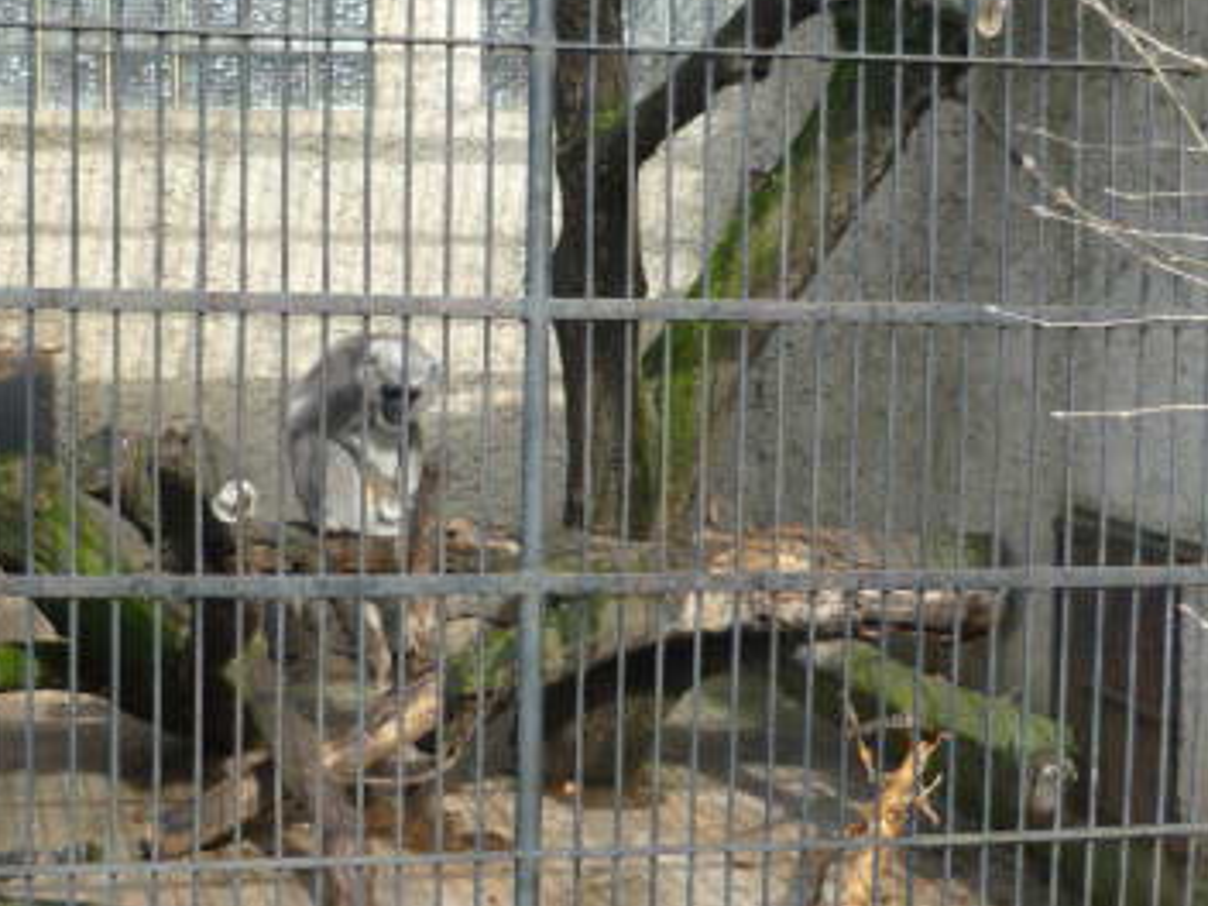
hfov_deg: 32.1
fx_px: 2094
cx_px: 474
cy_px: 329
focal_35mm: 60
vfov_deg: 24.3
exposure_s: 1/200
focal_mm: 5.5
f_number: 2.8
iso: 100
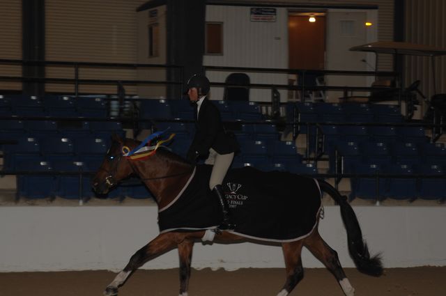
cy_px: 148
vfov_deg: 9.3
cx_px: 223
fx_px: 1819
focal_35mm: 147
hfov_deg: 14.0
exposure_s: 1/125
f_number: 5.3
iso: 200
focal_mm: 98
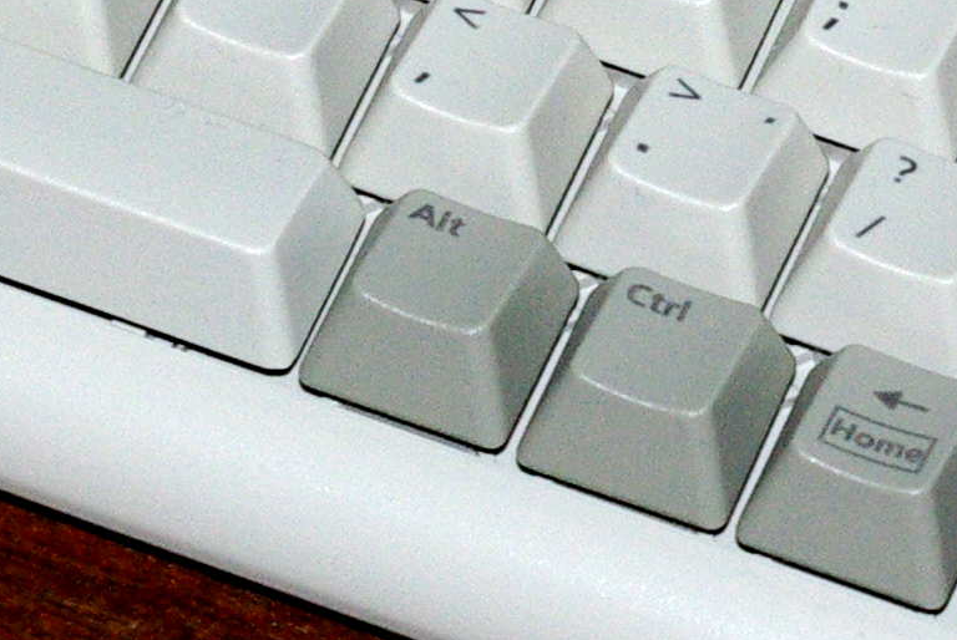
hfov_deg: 5.4
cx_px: 211
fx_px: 10060
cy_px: -263
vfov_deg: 3.6
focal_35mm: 378
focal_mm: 50
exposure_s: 1/60
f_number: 8
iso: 800
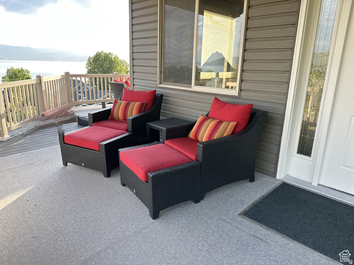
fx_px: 245
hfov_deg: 71.6
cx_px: 177
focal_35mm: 24
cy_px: 132
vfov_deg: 56.8
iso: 80
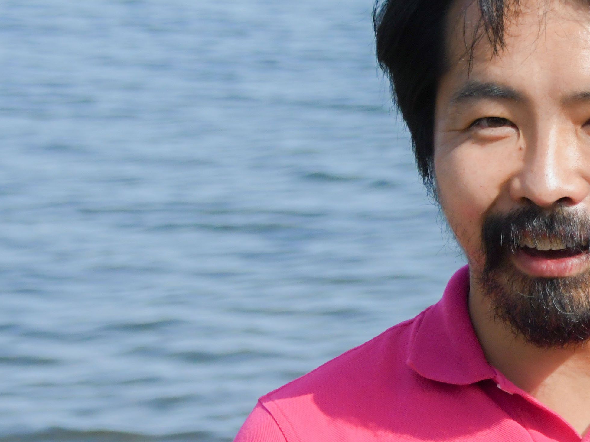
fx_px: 3647
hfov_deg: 9.2
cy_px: 343
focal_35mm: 214
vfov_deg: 6.9
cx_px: 594
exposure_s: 1/8000
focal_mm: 52
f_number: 4.8
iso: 1100
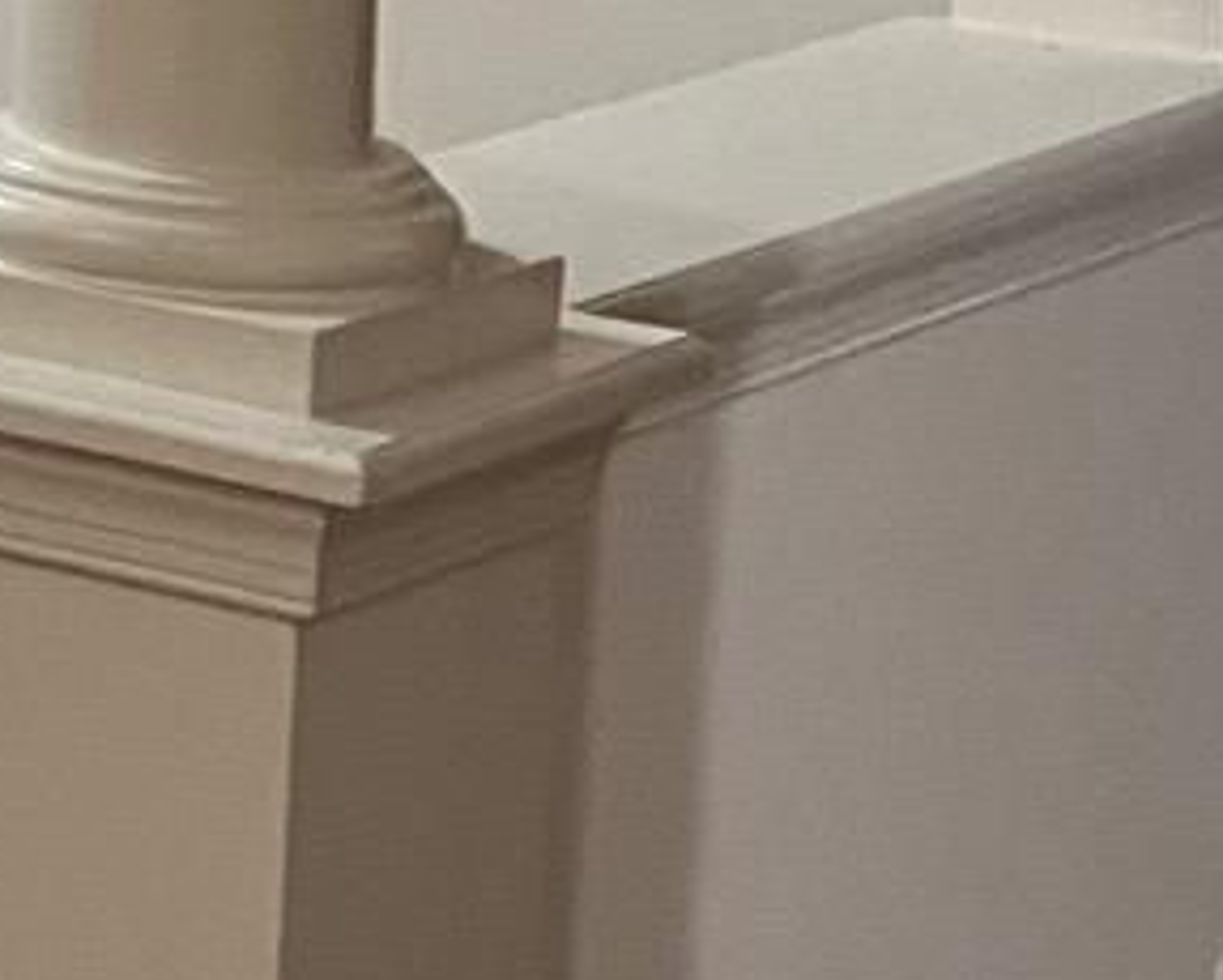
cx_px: -2450
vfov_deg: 8.3
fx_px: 6556
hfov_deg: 8.8
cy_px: -699
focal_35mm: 181
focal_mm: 5.7
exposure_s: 1/60
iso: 200
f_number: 1.5
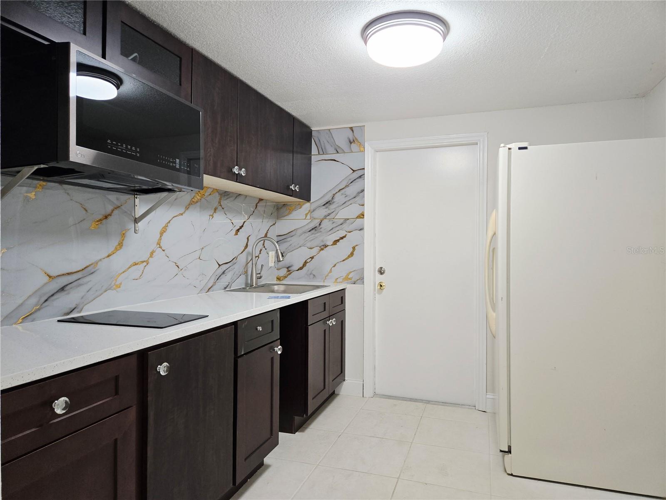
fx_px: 443
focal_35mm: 23
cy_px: 250
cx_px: 333
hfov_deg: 73.9
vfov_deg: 58.9
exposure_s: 1/120
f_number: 1.8
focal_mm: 5.4
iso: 125
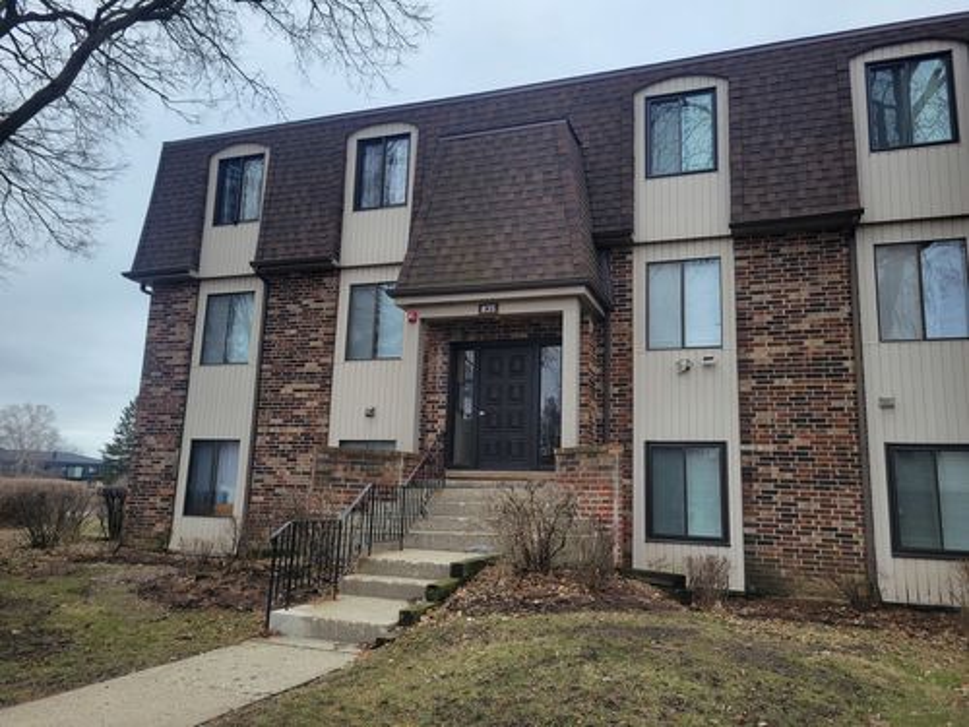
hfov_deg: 67.3
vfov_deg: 53.1
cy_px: 364
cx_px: 484
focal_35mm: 26
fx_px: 728
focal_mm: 5.4
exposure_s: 1/690
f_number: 1.8
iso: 40
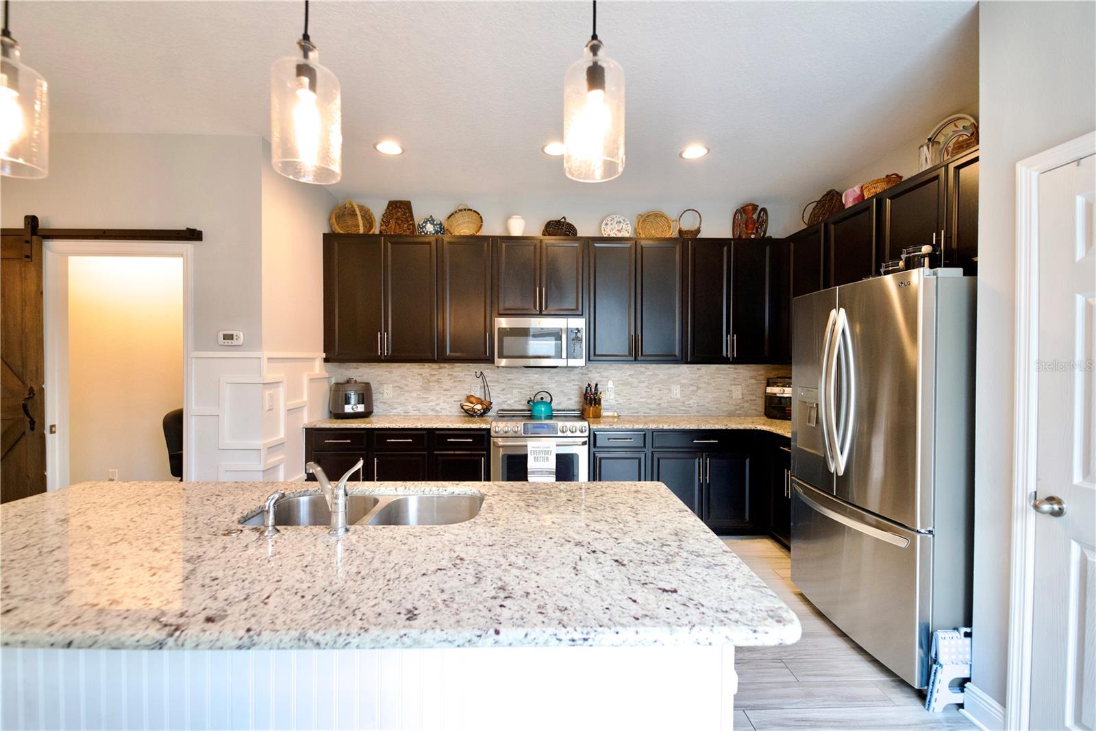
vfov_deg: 81.2
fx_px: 426
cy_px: 366
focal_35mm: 14
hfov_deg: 104.3
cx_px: 548
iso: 1600
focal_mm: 14
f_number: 3.5
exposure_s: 1/200
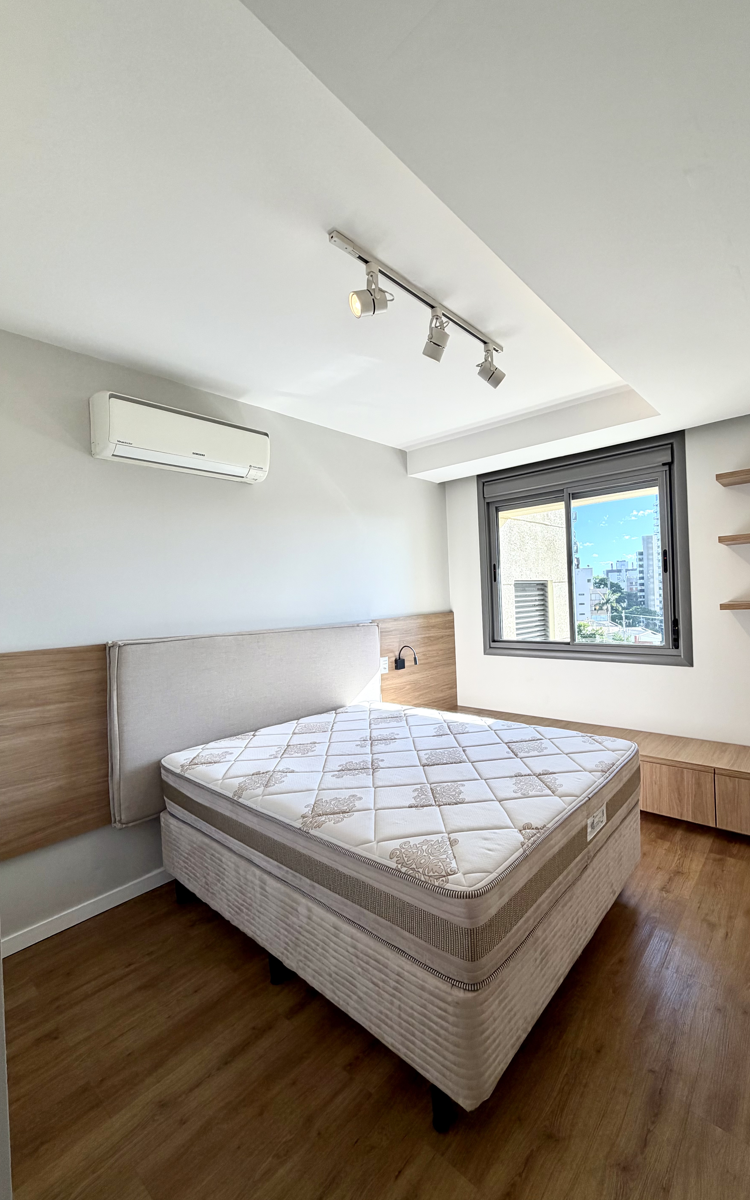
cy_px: 603
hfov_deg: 74.0
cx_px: 450
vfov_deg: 101.5
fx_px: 491
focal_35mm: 15
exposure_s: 1/207
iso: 50
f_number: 2.2
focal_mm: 2.22
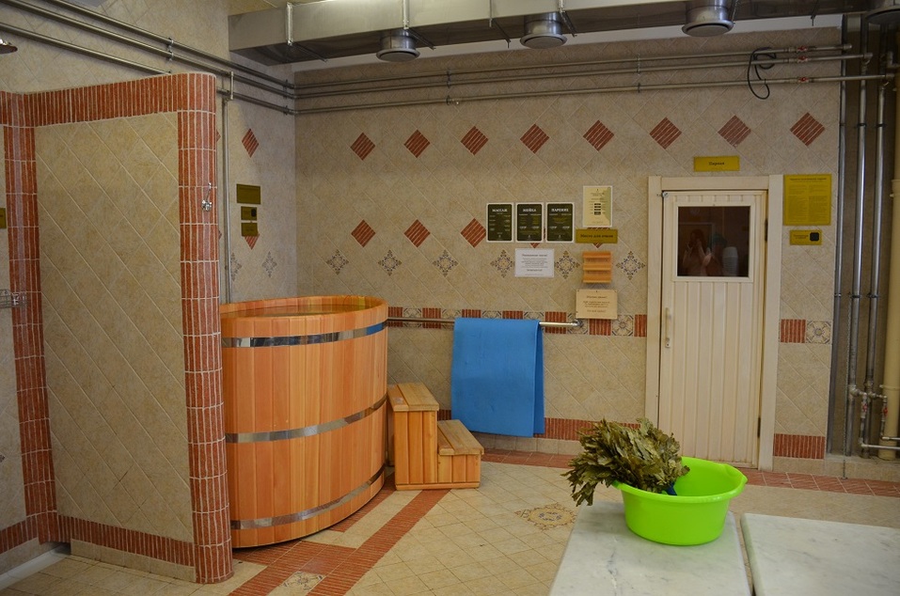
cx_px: 450
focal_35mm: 27
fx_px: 674
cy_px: 298
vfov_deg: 47.7
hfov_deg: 67.5
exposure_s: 1/60
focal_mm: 18
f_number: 4
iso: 640
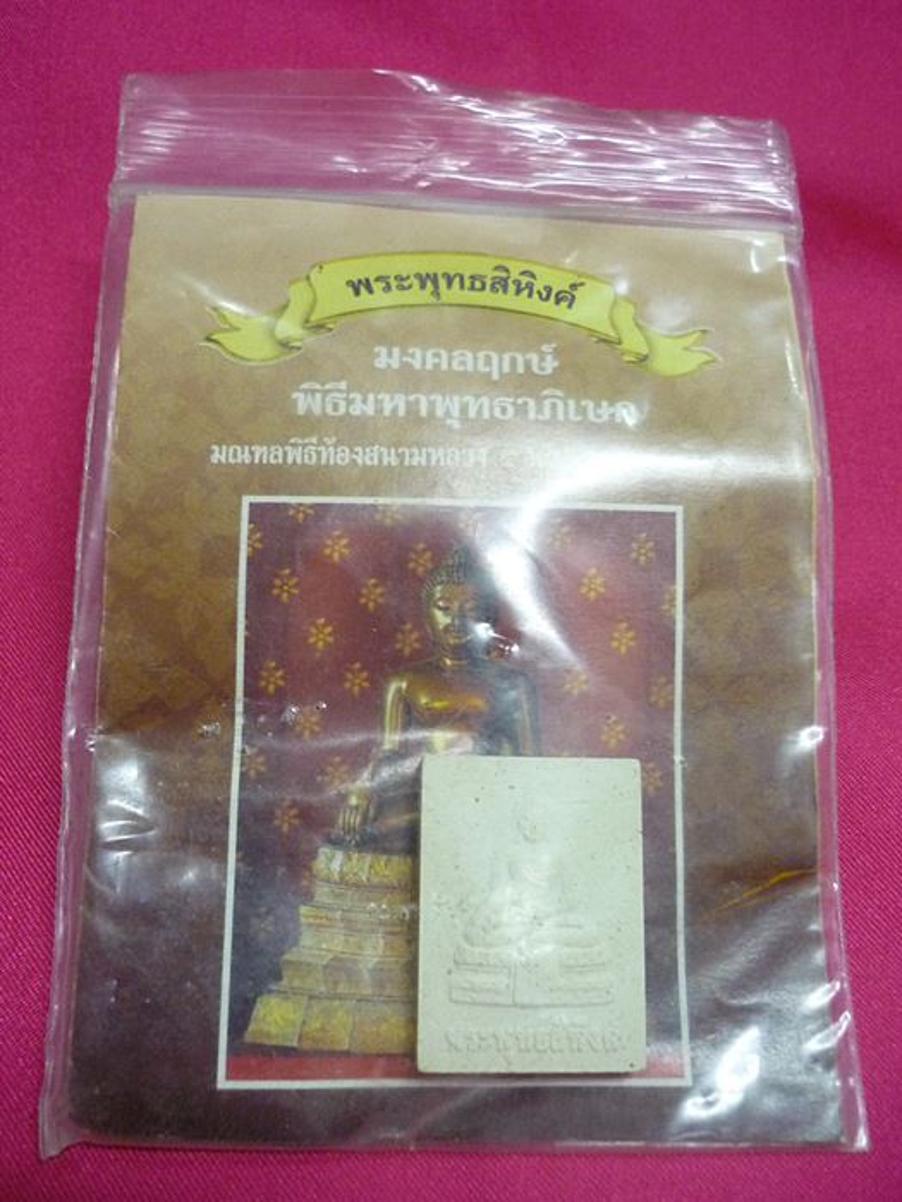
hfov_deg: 42.9
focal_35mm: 33
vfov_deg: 55.4
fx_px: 1147
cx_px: 451
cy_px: 601
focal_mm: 5.5
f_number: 2.8
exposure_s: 1/13
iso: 400
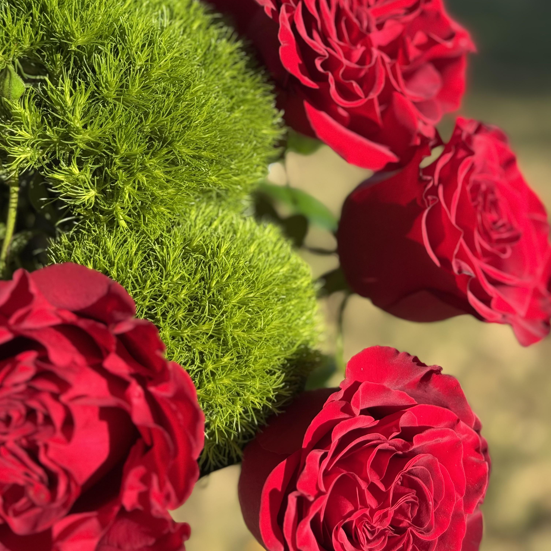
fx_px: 1026
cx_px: 277
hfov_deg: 30.0
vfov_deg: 29.9
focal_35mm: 57
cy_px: 197
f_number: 1.78
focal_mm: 6.76
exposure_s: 1/783
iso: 64
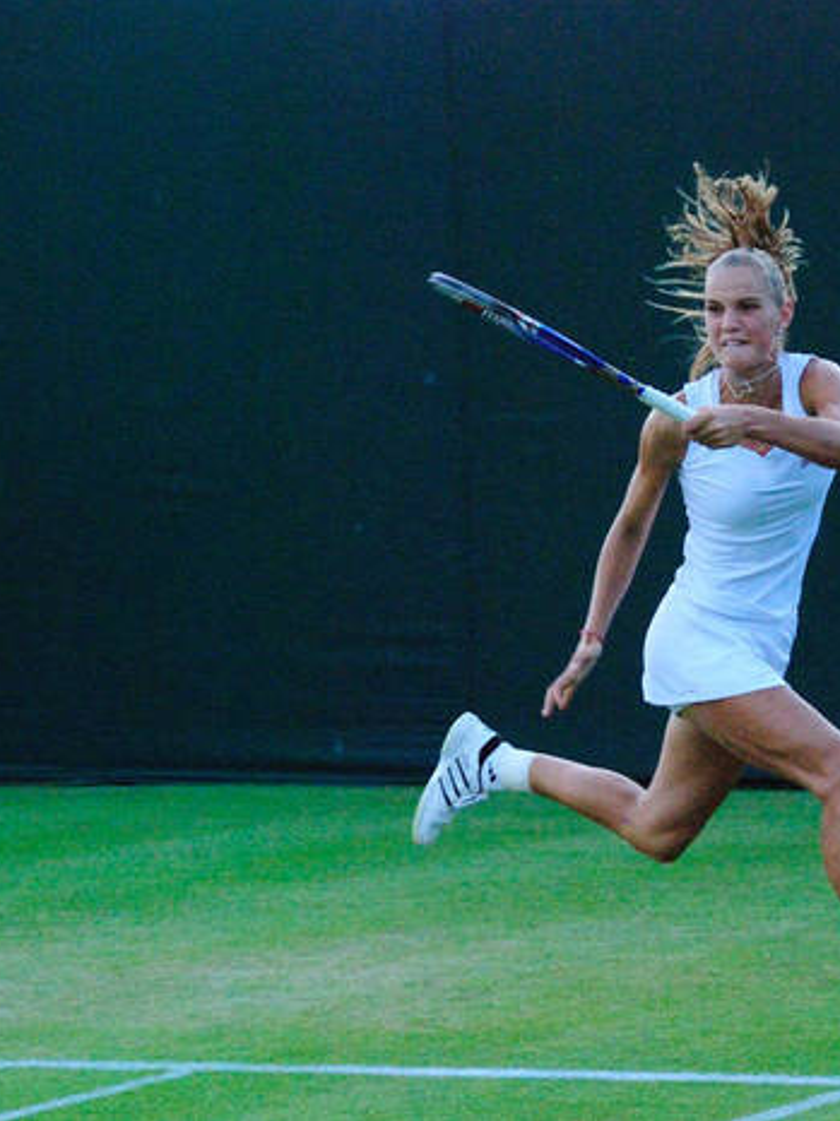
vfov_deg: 8.7
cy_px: 560
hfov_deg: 6.5
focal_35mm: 228
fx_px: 7375
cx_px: 631
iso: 1600
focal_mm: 105
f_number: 5.3
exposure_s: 1/400
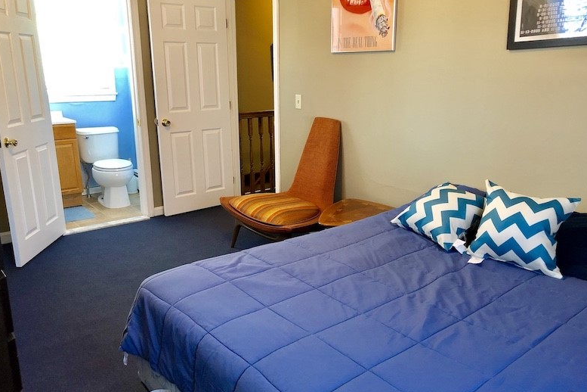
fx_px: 489
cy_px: 209
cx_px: 299
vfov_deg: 43.6
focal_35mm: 30
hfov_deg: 61.9
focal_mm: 3.99
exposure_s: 1/15
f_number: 1.8
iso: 64
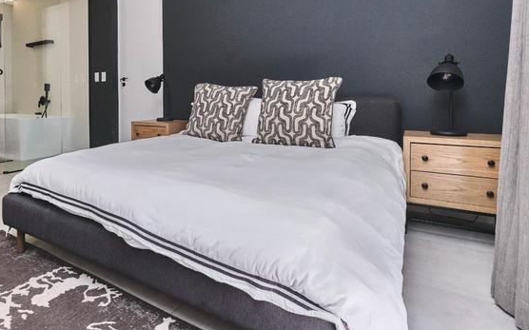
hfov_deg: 76.9
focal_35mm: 22
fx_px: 317
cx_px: 173
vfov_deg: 53.7
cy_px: 105
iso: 800
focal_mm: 10
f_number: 8
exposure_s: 1/100
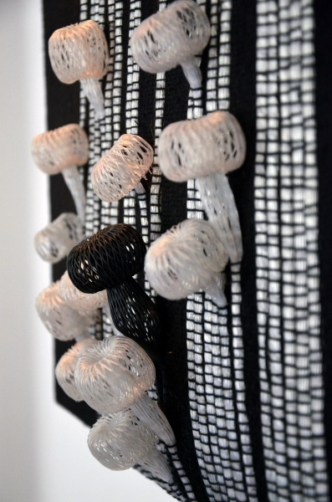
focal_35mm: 99
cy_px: 251
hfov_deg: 13.8
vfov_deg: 20.7
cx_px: 166
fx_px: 1377
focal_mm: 66
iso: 1600
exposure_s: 1/60
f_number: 5.3
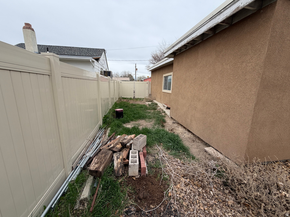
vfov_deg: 85.7
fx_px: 117
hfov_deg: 102.1
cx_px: 145
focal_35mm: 14
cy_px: 108
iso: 40
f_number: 2.2
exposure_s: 1/694
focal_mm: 2.22
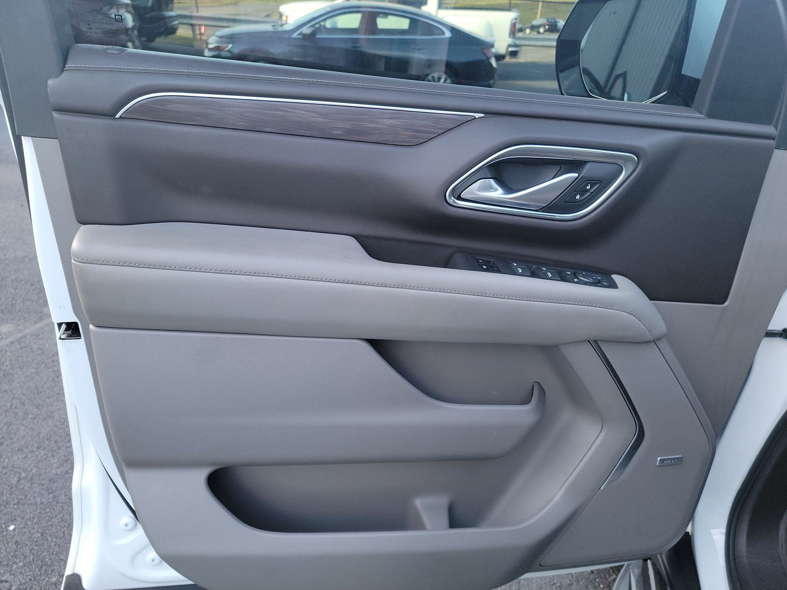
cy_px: 295
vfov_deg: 56.8
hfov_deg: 71.6
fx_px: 546
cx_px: 394
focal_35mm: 24
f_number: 1.8
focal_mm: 6.7
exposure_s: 1/59
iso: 120
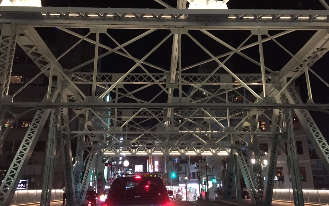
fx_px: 278
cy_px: 101
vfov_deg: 40.6
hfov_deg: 61.2
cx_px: 165
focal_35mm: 31
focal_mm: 4.15
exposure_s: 1/15
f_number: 2.2
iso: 320
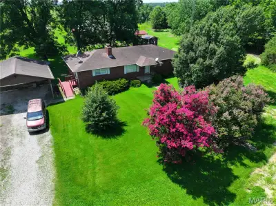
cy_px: 103
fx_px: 191
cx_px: 138
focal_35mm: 24
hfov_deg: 71.7
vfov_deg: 56.7
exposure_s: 1/1000
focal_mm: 12.29
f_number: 2.8
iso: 110
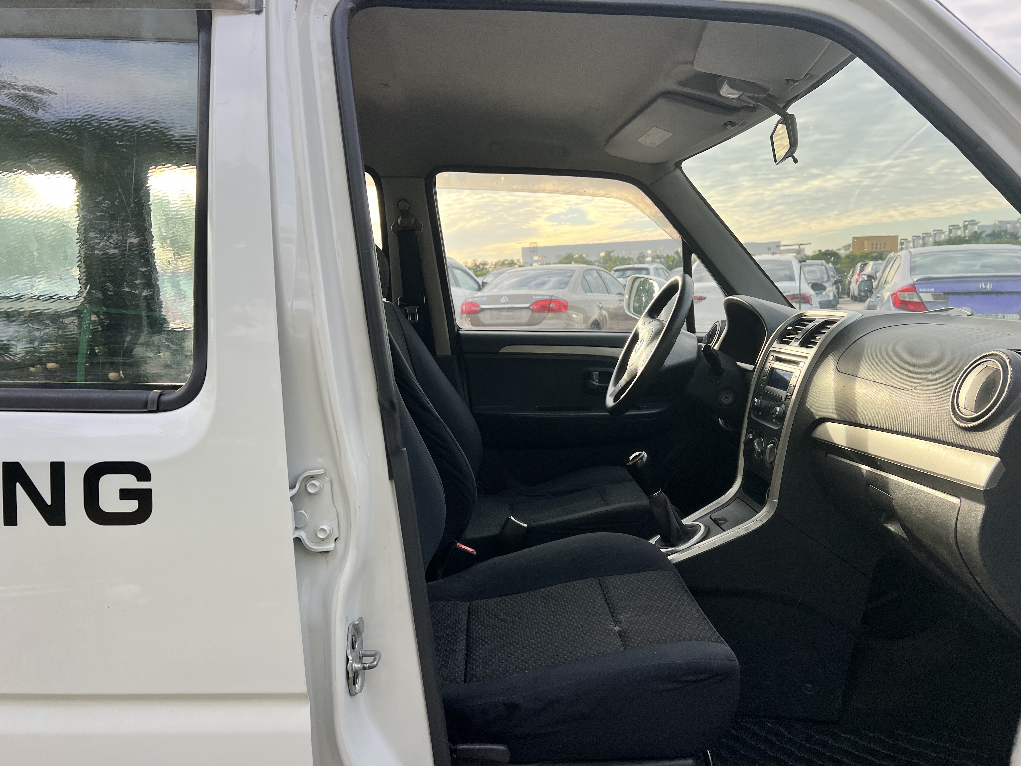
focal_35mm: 26
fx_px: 767
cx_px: 510
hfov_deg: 67.3
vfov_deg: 53.1
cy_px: 383
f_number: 1.5
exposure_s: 1/561
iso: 50
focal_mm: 5.7
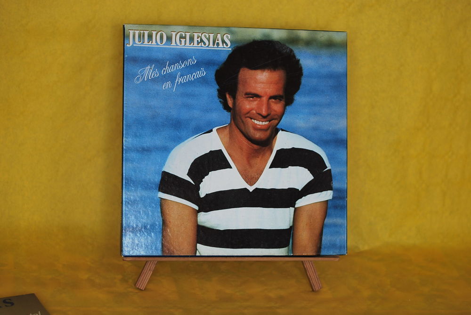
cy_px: 158
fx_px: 982
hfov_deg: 27.0
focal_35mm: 75
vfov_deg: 18.2
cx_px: 236
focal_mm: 50
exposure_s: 1/60
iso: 100
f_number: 2.2
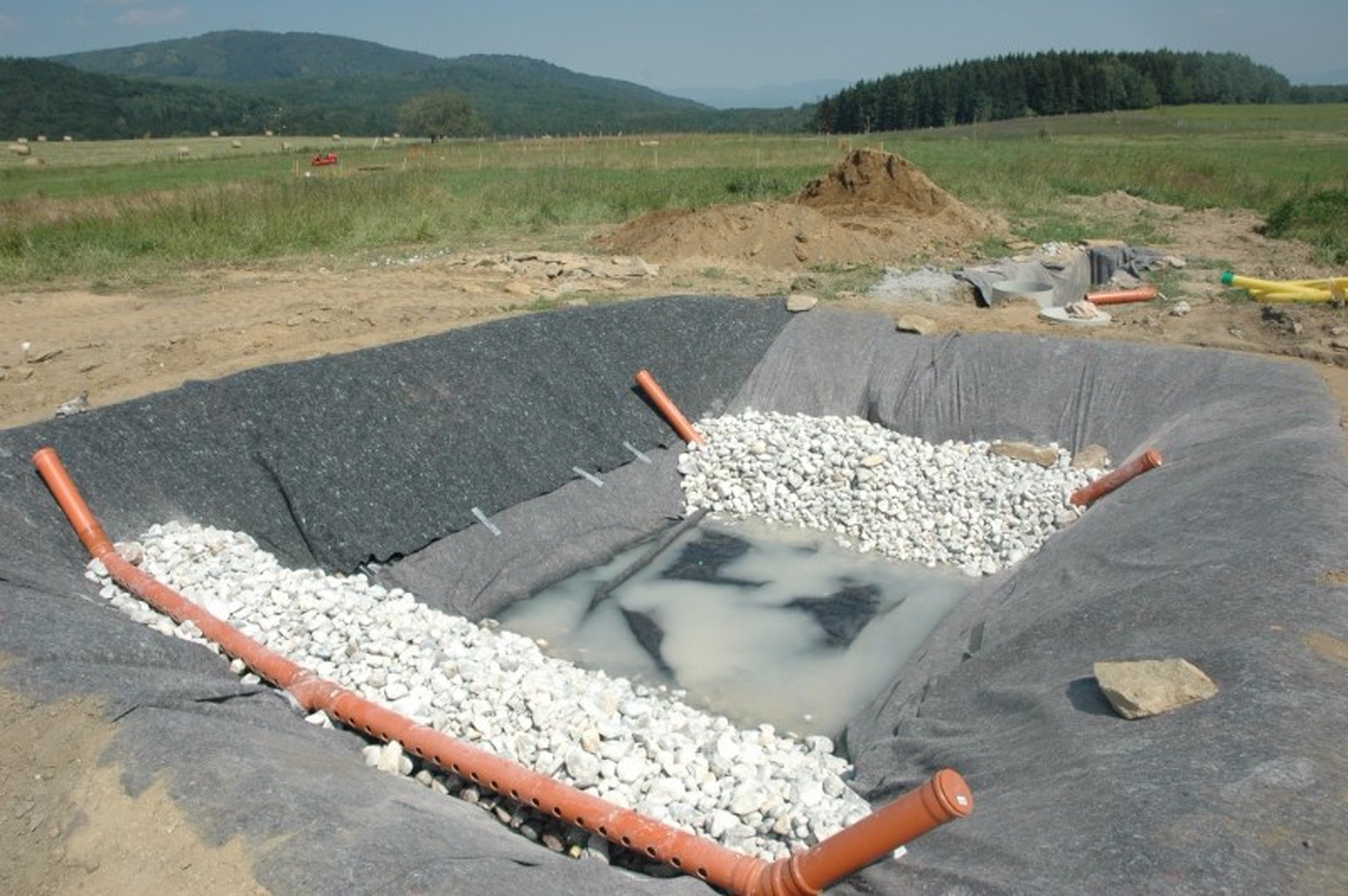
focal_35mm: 27
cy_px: 448
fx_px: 1010
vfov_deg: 47.9
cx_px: 674
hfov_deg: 67.4
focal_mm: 18
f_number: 11
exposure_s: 1/500
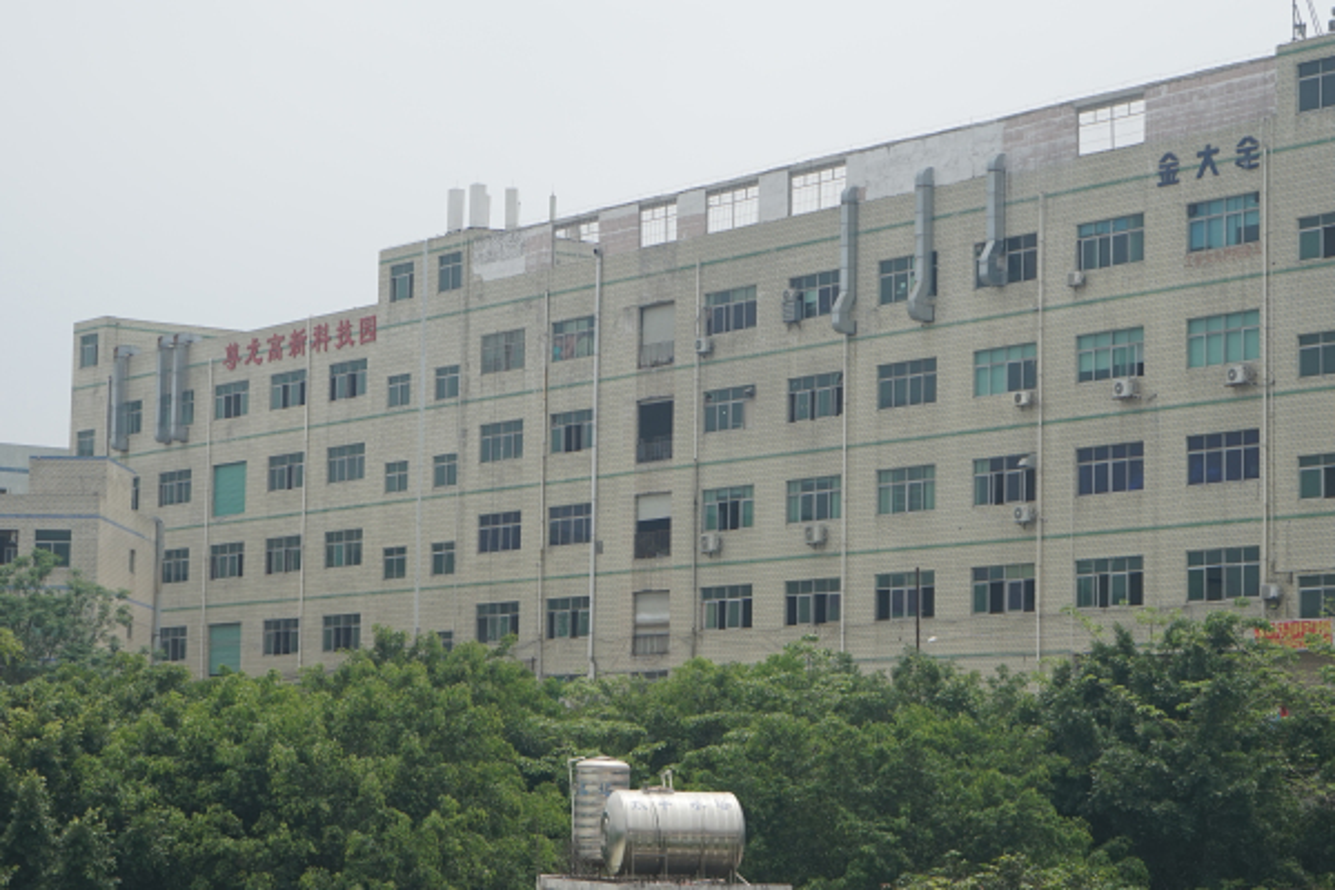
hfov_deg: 21.9
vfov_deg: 14.7
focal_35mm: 93
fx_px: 3448
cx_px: 668
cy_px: 445
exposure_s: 1/350
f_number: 8
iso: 100
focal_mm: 62
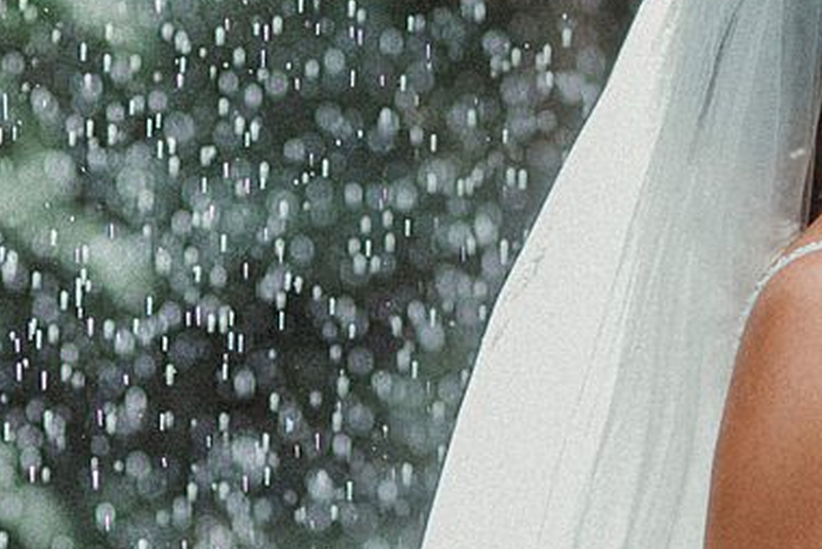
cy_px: 252
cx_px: 878
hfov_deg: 3.7
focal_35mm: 560
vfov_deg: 2.5
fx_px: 12791
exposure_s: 1/250
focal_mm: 85
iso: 100
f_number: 2
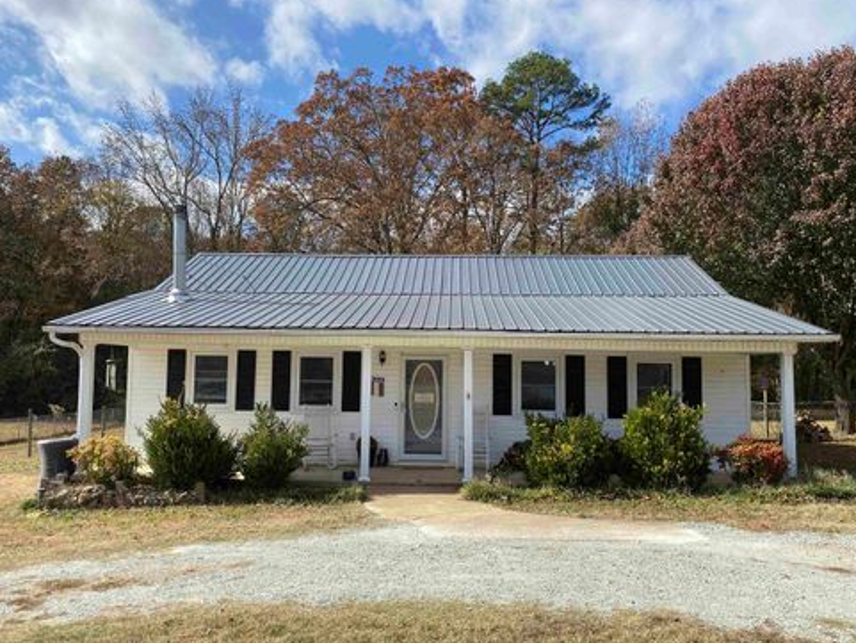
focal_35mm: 27
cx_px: 431
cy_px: 322
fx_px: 668
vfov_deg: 51.4
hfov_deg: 65.3
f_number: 1.8
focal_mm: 4.25
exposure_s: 1/2410
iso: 32
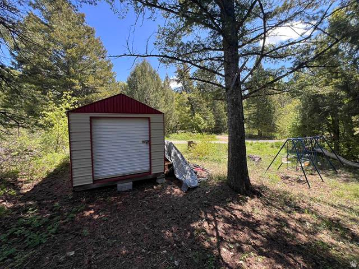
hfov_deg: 106.2
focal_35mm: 13
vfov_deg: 89.9
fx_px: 135
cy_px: 134
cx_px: 180
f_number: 1.8
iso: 32
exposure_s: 1/261
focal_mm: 1.57
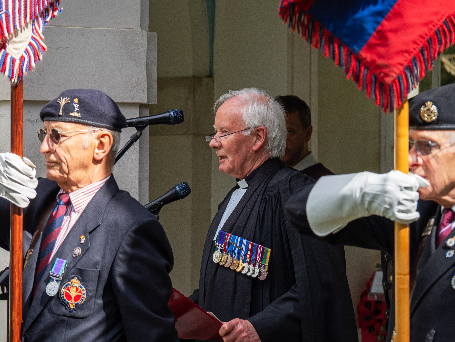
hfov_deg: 6.6
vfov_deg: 5.0
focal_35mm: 300
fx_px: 3943
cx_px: 228
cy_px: 171
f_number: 7.1
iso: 250
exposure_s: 1/200
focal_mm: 150
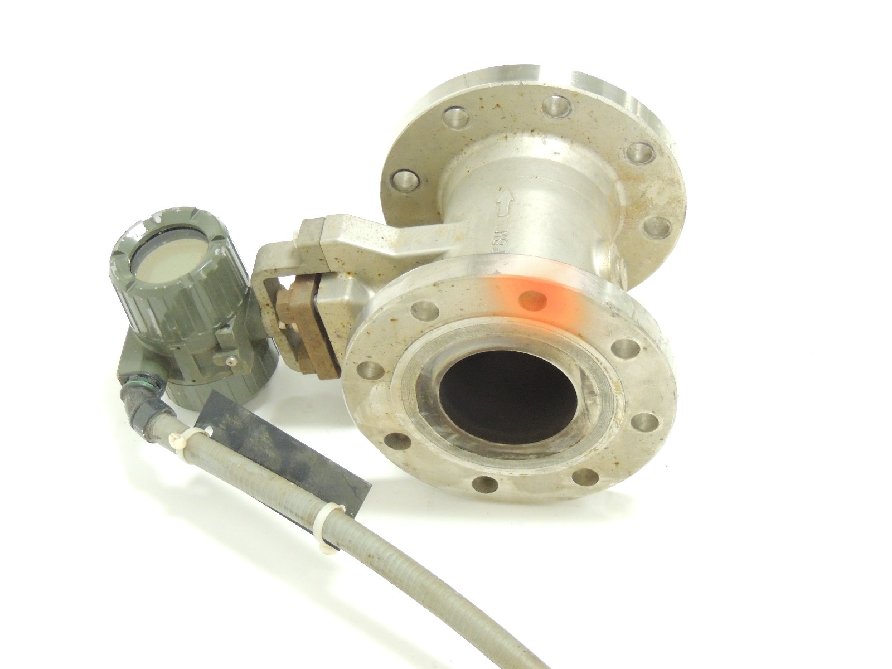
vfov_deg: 17.4
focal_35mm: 85
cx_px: 446
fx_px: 2190
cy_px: 334
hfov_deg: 23.0
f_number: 4
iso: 800
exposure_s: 1/13
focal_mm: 15.1
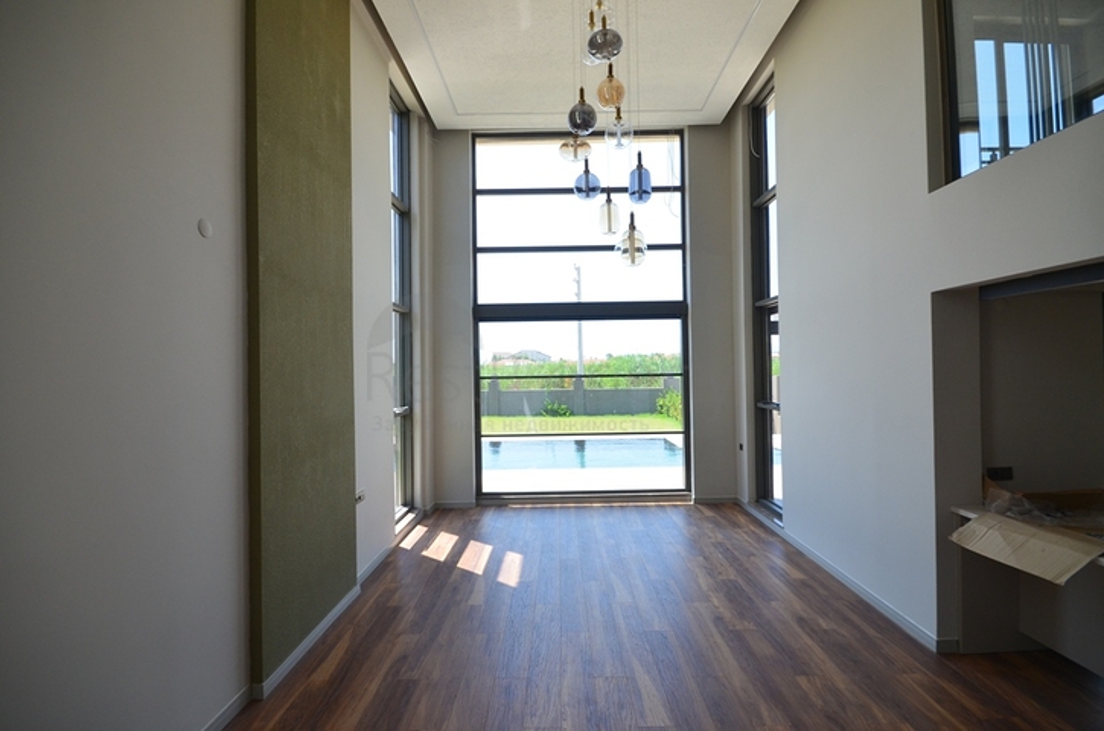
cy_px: 366
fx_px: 459
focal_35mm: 15
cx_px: 552
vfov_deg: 77.1
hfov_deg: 100.5
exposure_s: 1/125
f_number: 9
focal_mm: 10
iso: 400
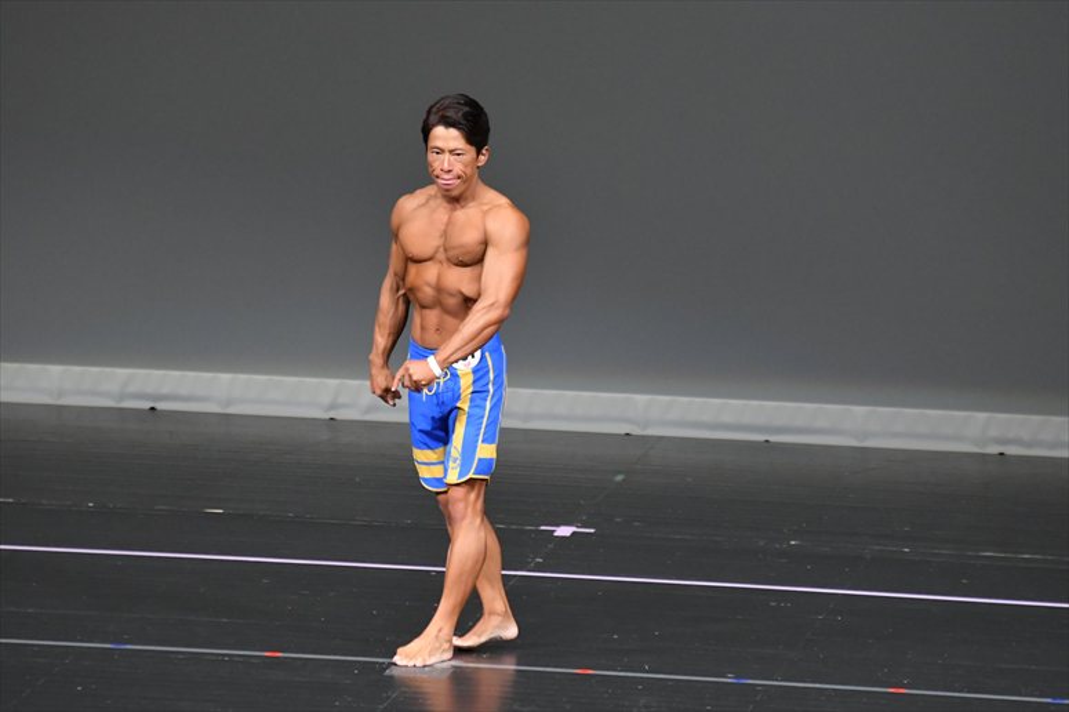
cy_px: 356
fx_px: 10240
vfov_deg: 4.0
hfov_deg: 6.0
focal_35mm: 345
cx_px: 534
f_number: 5.6
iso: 5000
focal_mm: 230
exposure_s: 1/400
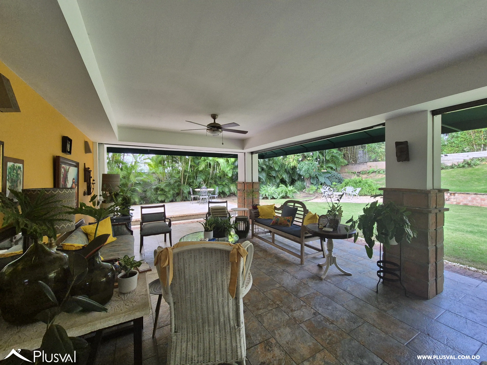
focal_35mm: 13
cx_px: 244
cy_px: 182
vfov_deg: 89.9
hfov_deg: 106.2
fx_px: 183
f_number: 2.2
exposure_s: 1/359
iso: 250
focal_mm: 2.2
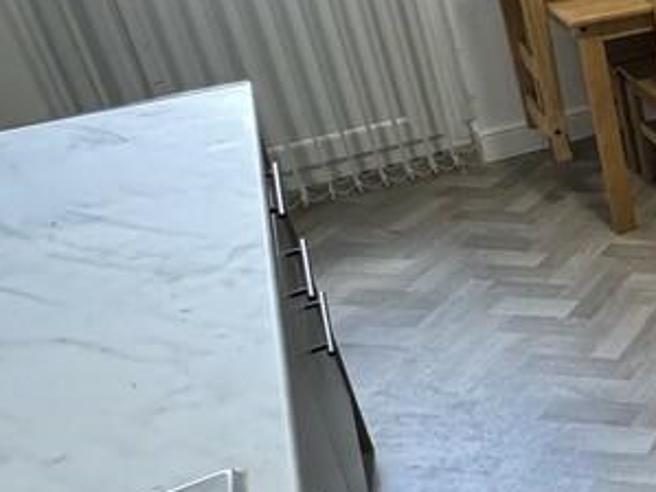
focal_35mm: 48
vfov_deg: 29.4
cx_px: 1014
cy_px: 81
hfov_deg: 26.6
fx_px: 909
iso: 320
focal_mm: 2.22
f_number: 2.2
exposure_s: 1/50
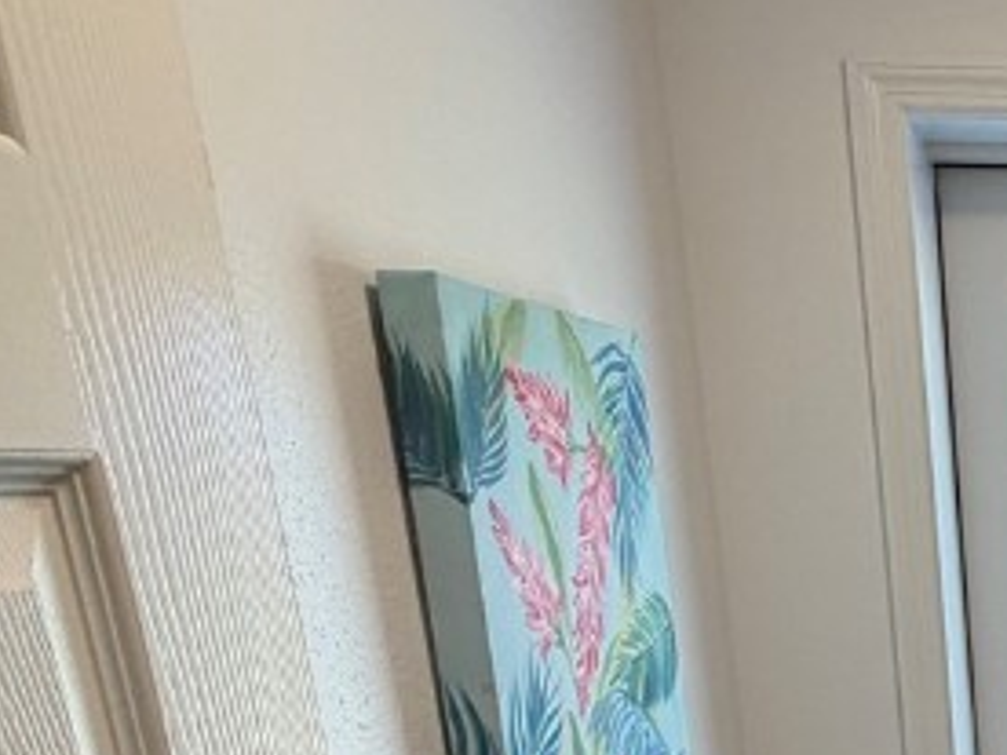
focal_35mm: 52
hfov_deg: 28.9
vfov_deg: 25.1
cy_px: 923
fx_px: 1513
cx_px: 1354
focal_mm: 2.22
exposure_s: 1/120
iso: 160
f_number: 2.2
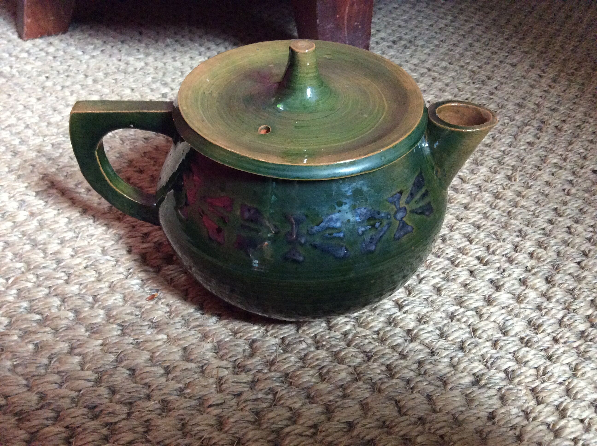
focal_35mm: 32
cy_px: 223
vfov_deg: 44.1
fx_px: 551
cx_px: 298
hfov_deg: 56.9
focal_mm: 3.3
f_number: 2.4
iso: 320
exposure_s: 1/25
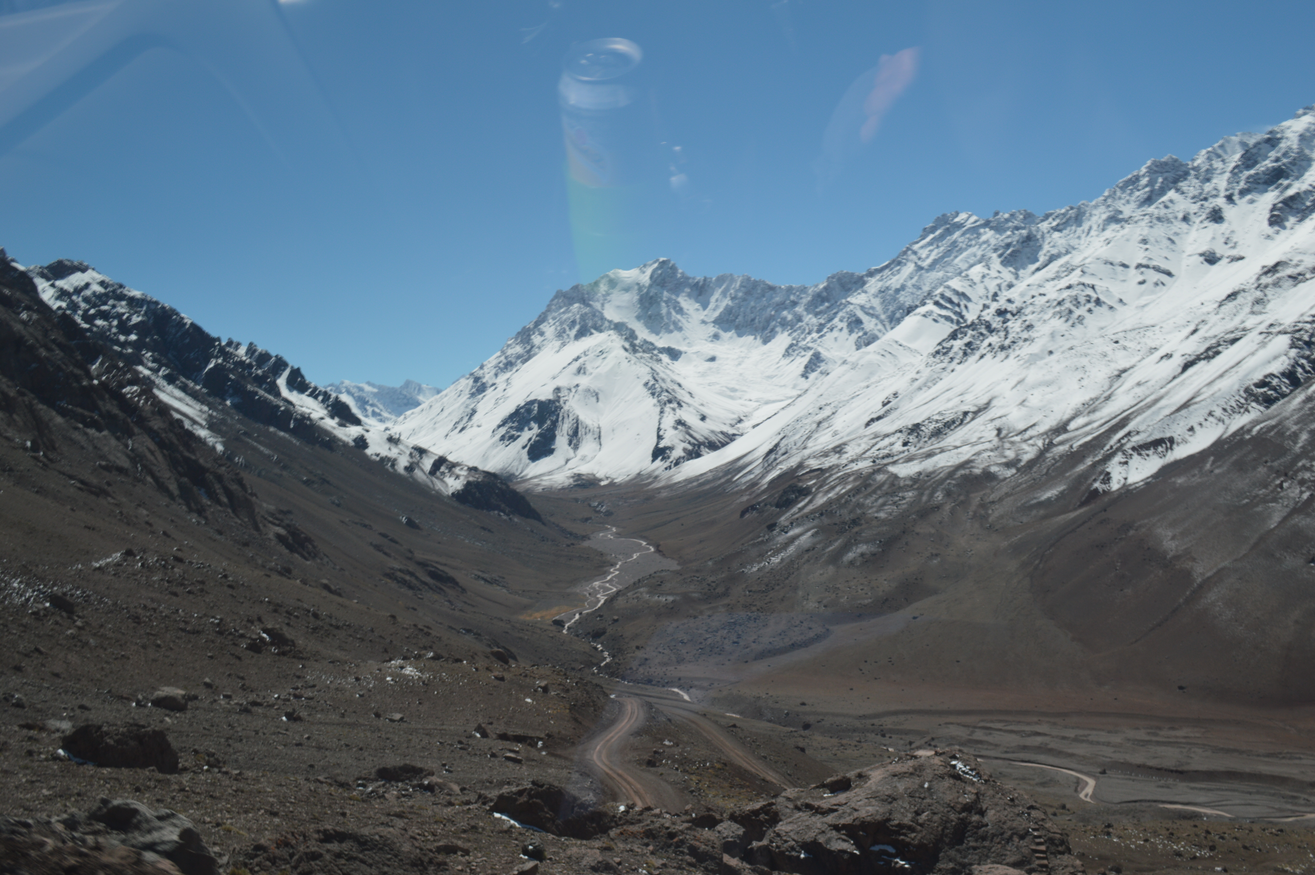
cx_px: 658
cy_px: 438
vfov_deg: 36.8
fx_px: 1314
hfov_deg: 53.2
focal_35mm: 36
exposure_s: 1/125
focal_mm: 24
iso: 100
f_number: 5.6
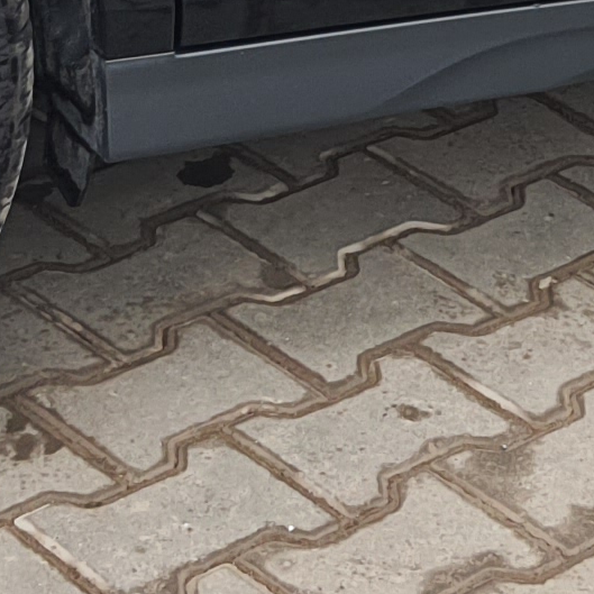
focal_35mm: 175
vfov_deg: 9.5
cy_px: -472
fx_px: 3397
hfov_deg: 9.9
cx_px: 527
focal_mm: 4.32
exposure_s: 1/225
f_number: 1.7
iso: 50
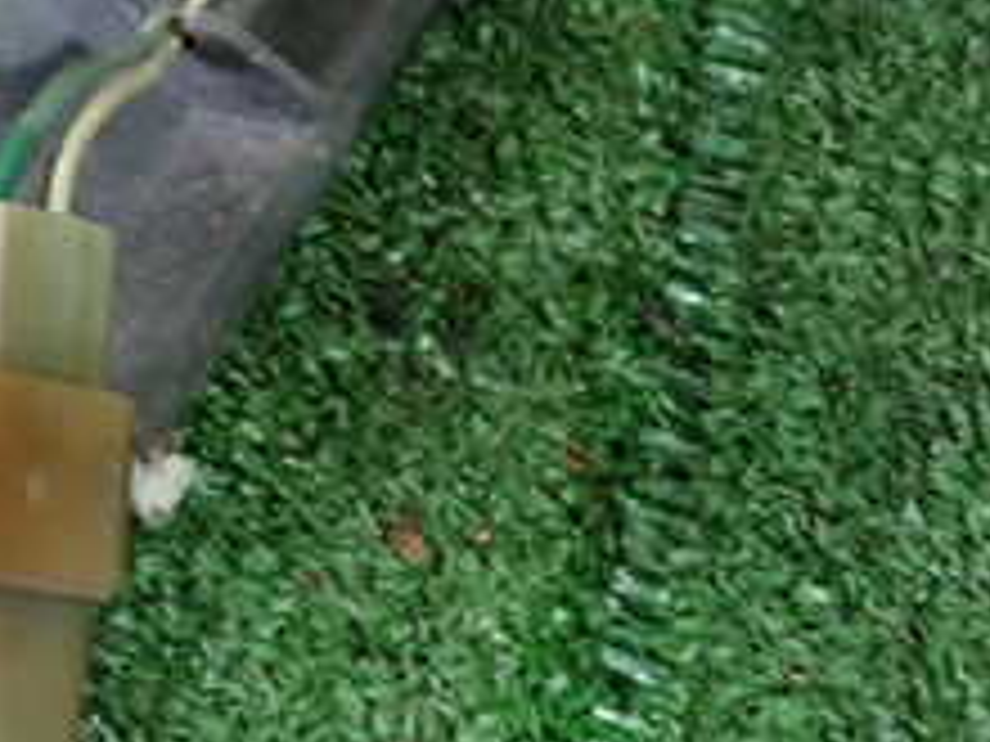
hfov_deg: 22.8
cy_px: -108
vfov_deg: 17.3
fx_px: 2345
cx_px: -27
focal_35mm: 82
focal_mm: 5.4
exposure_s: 1/30
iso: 800
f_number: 2.3
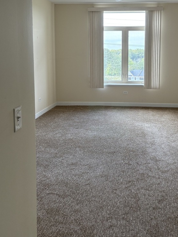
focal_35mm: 38
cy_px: 76
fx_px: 261
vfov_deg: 48.0
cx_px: 117
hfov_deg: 37.4
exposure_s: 1/135
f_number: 1.6
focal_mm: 5.96
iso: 125
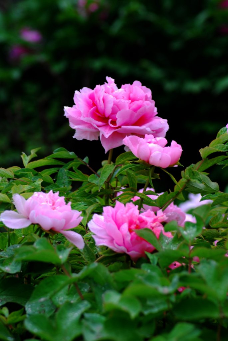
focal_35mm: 183
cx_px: 114
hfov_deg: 7.5
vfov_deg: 11.2
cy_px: 170
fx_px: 1734
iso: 180
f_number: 5.6
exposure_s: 1/30
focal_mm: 122
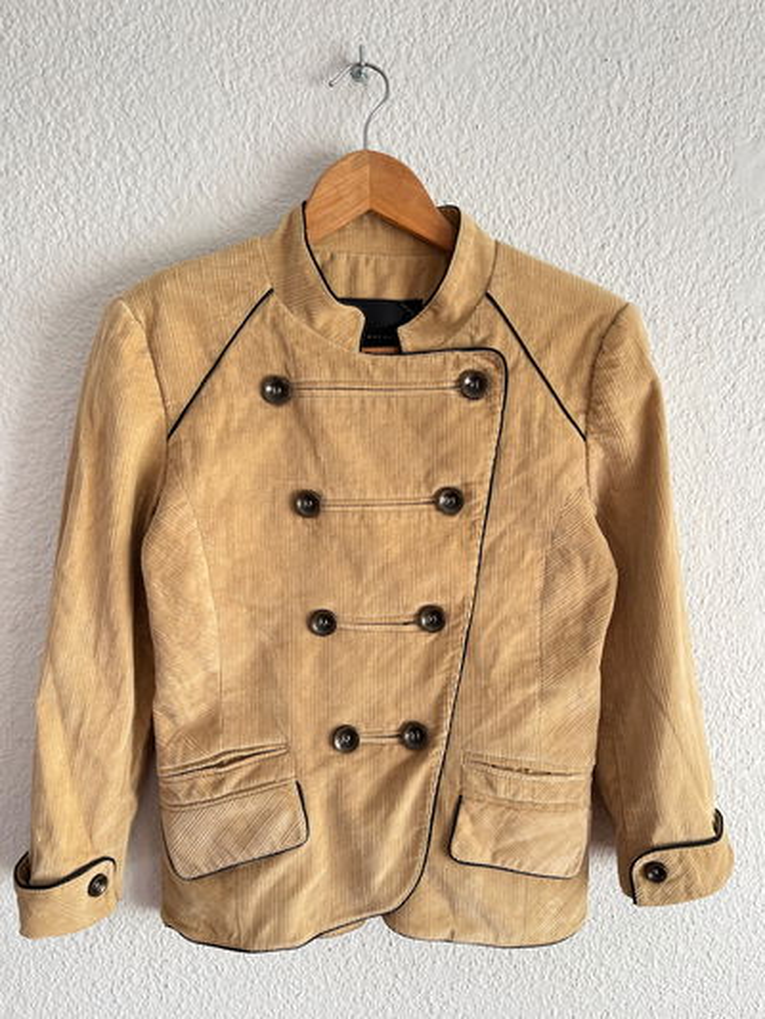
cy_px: 510
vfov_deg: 67.3
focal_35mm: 26
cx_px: 382
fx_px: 766
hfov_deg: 53.1
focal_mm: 5.1
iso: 125
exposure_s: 1/121
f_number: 1.6
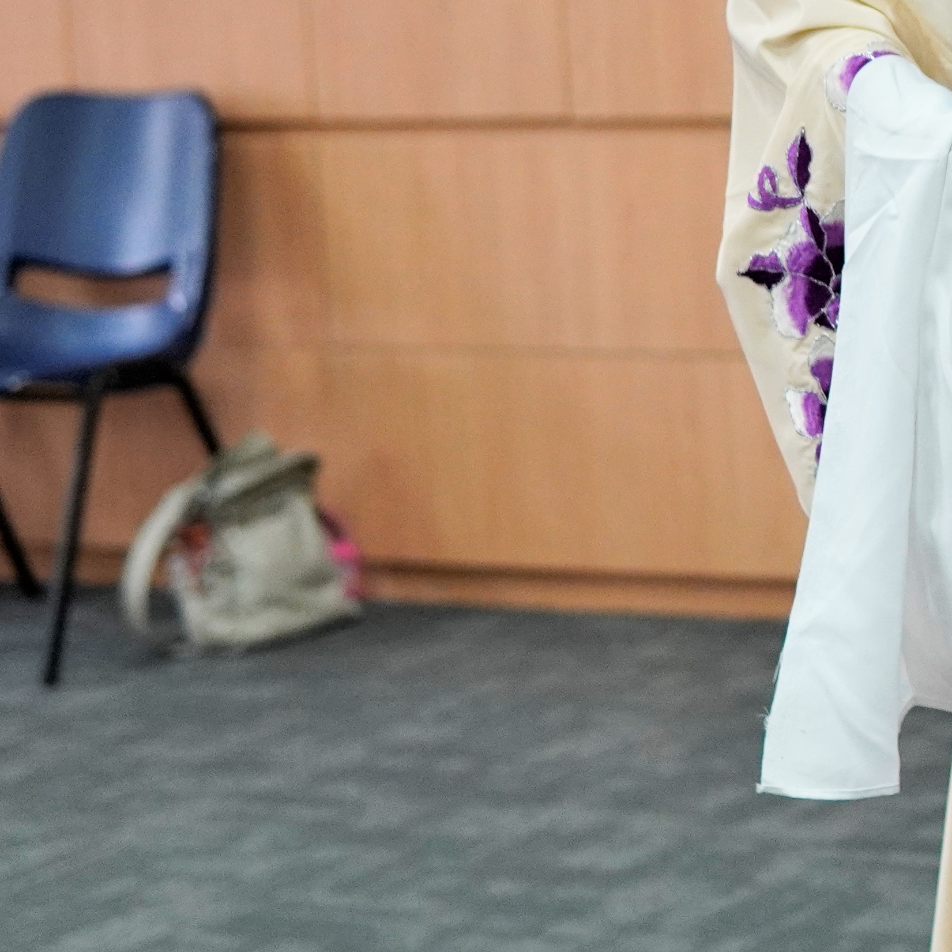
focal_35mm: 139
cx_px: 1567
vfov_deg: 12.4
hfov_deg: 11.8
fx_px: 4325
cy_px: 8
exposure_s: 1/320
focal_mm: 30
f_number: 2.2
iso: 1000
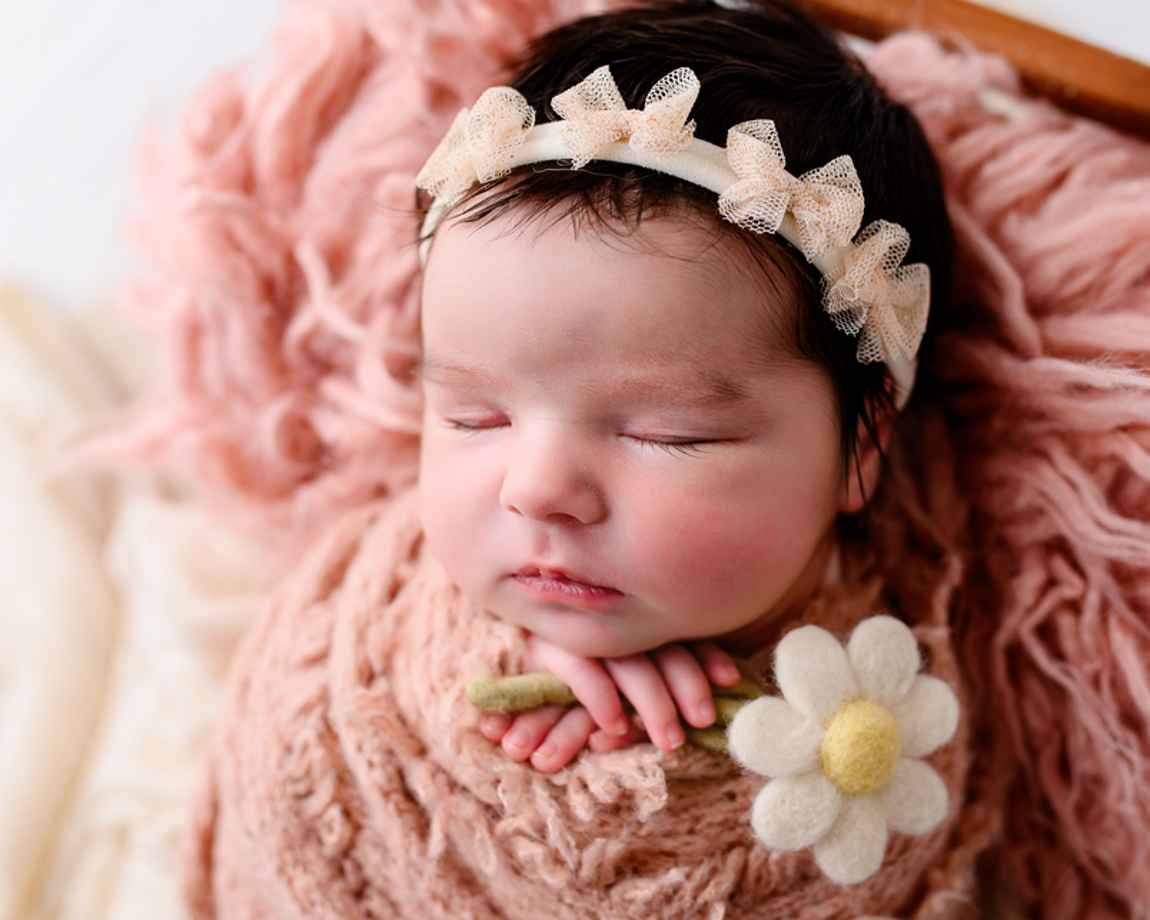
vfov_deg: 30.8
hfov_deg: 38.0
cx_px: 668
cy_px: 451
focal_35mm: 49
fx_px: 1668
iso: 64
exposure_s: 1/160
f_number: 2.8
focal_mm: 35
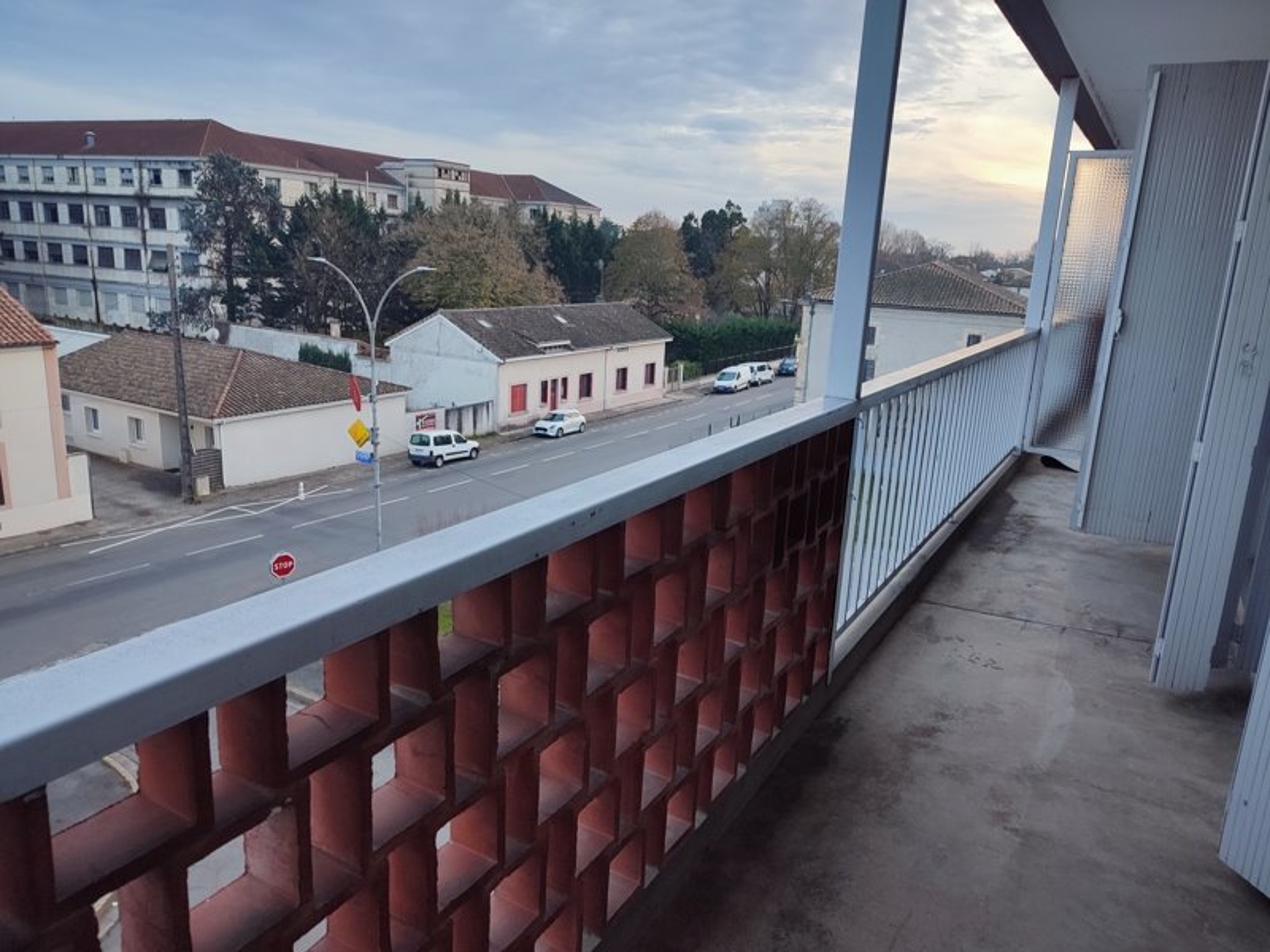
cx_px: 635
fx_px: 881
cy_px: 476
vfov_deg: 56.8
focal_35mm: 24
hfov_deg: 71.6
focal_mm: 5.89
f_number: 1.89
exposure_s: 1/33
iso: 89
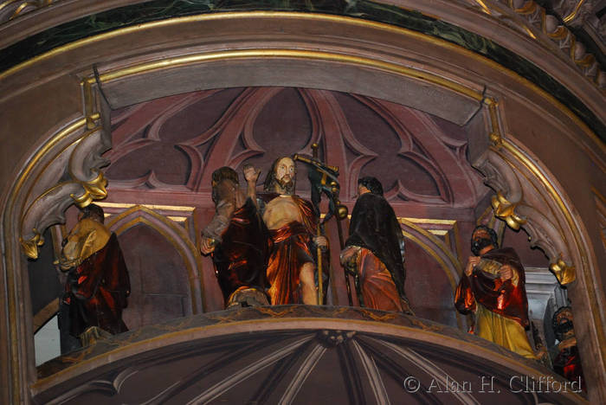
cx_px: 303
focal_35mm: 300
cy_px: 202
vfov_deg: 4.6
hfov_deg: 6.9
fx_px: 5054
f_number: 5.6
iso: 900
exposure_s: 1/60
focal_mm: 200
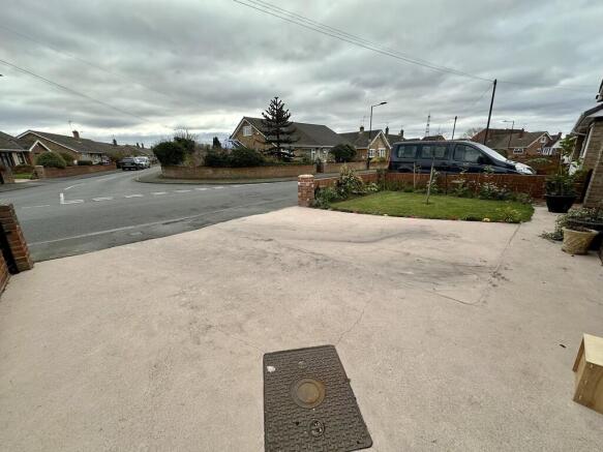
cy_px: 226
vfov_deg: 85.7
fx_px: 244
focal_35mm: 14
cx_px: 302
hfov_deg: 102.1
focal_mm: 2.22
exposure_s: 1/626
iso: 40
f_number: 2.2
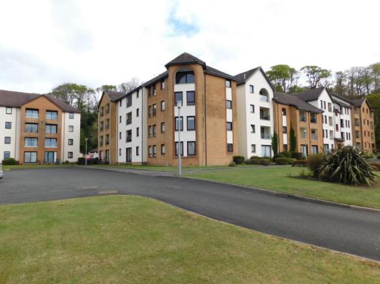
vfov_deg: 58.9
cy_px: 142
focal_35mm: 23
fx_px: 252
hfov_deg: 73.9
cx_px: 190
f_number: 3
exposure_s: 1/1000
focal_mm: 4
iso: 125
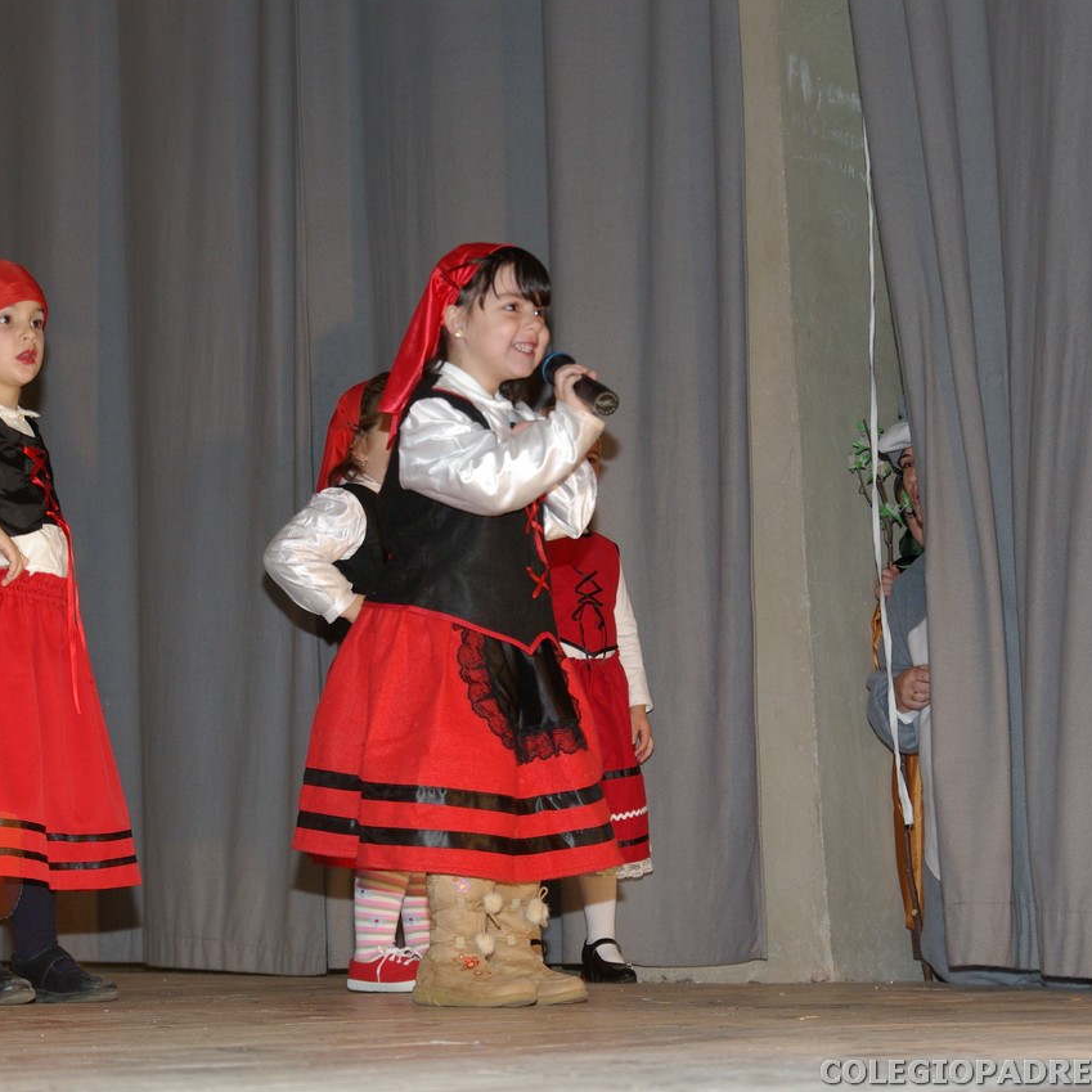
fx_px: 2748
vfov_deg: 22.5
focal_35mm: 77
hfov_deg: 22.5
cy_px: 545
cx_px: 491
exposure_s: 1/60
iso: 400
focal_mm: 40
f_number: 5.6
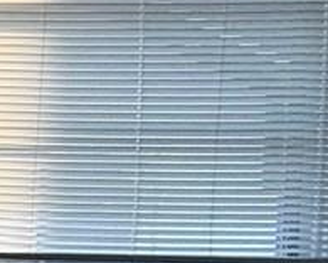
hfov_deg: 10.0
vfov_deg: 13.8
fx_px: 1087
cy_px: 128
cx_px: -770
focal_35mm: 112
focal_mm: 2.22
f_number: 2.2
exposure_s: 1/266
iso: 64
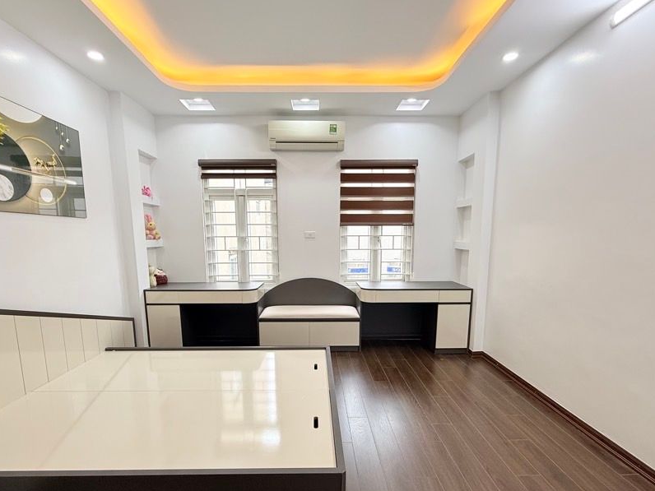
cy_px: 289
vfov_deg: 71.0
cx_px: 322
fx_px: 341
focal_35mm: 18
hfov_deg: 87.7
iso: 100
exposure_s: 1/100
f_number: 2.2
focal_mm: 2.22
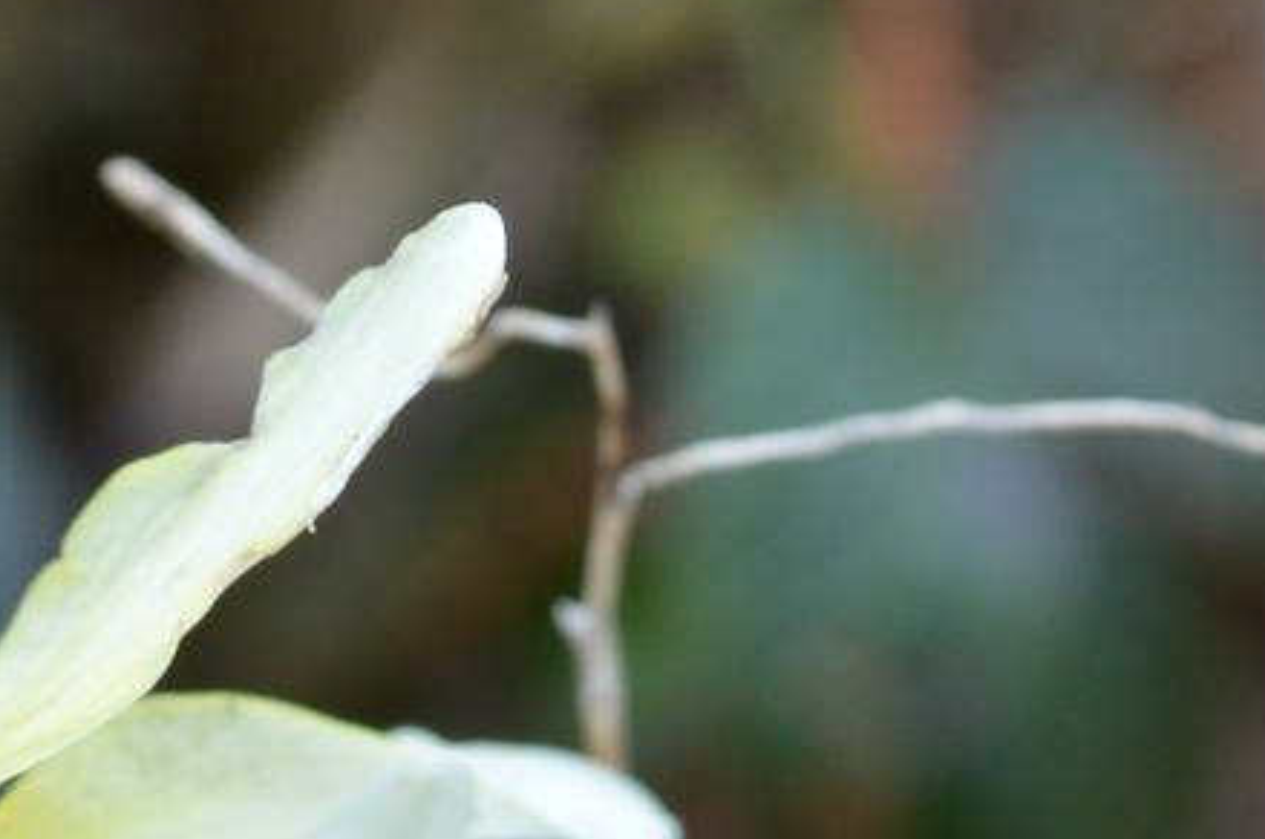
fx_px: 8278
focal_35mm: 236
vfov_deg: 5.7
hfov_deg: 8.7
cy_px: 1519
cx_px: 455
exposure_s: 1/125
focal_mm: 36
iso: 400
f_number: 5.6
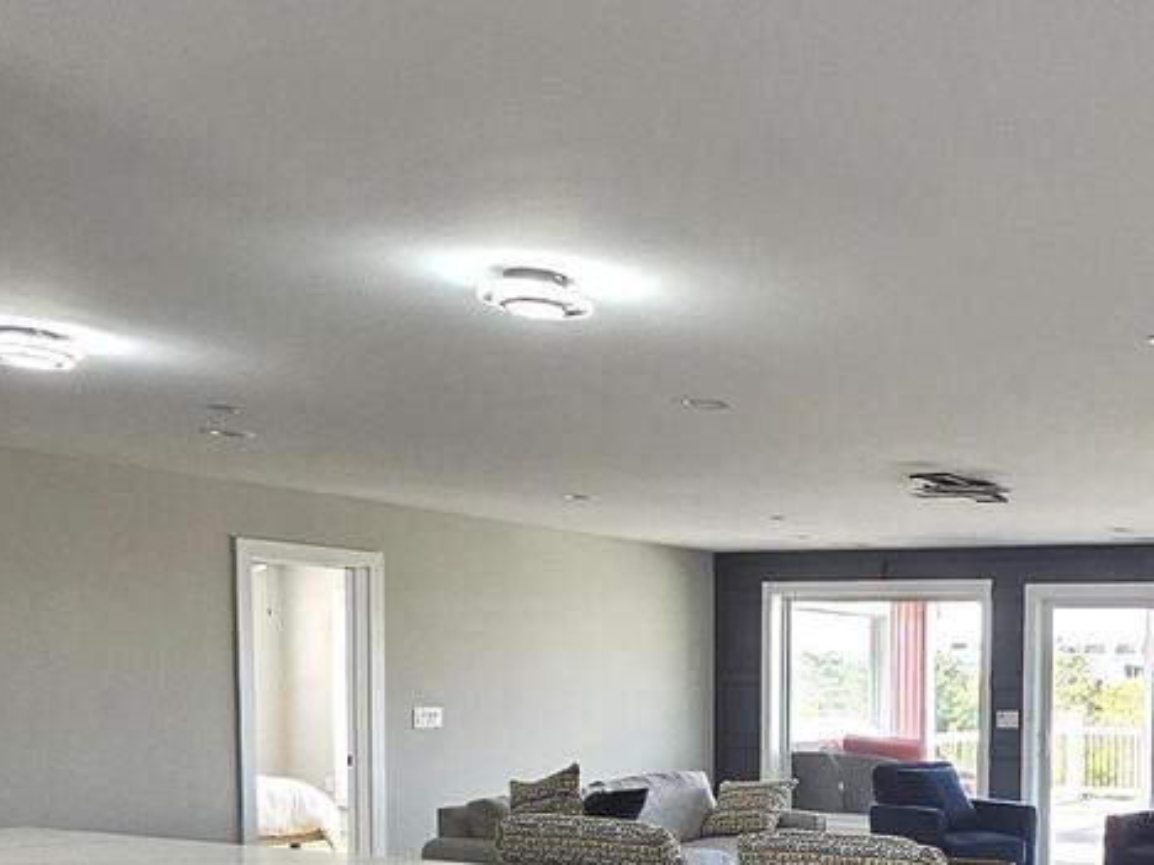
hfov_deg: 41.9
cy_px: 759
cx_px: 1095
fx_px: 1333
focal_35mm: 40
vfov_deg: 34.2
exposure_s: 1/60
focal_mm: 2.2
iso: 80
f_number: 2.2
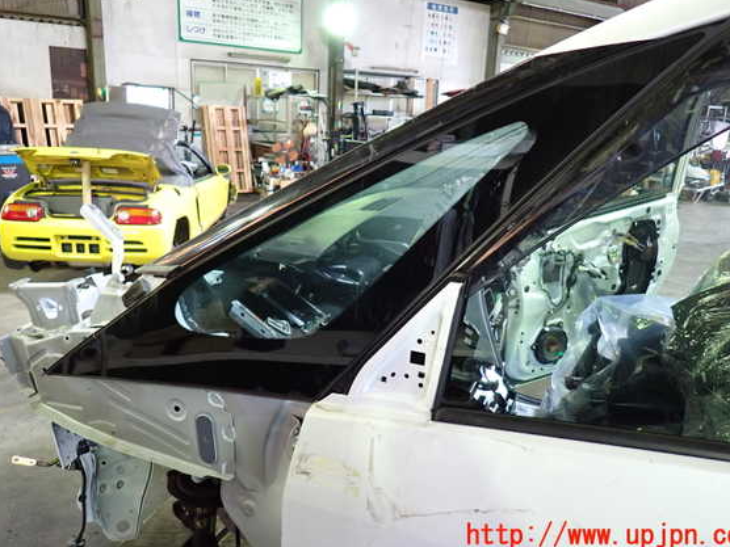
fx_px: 569
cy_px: 257
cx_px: 369
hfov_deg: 65.3
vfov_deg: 51.3
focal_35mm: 27
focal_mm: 4.5
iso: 400
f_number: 2
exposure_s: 1/30
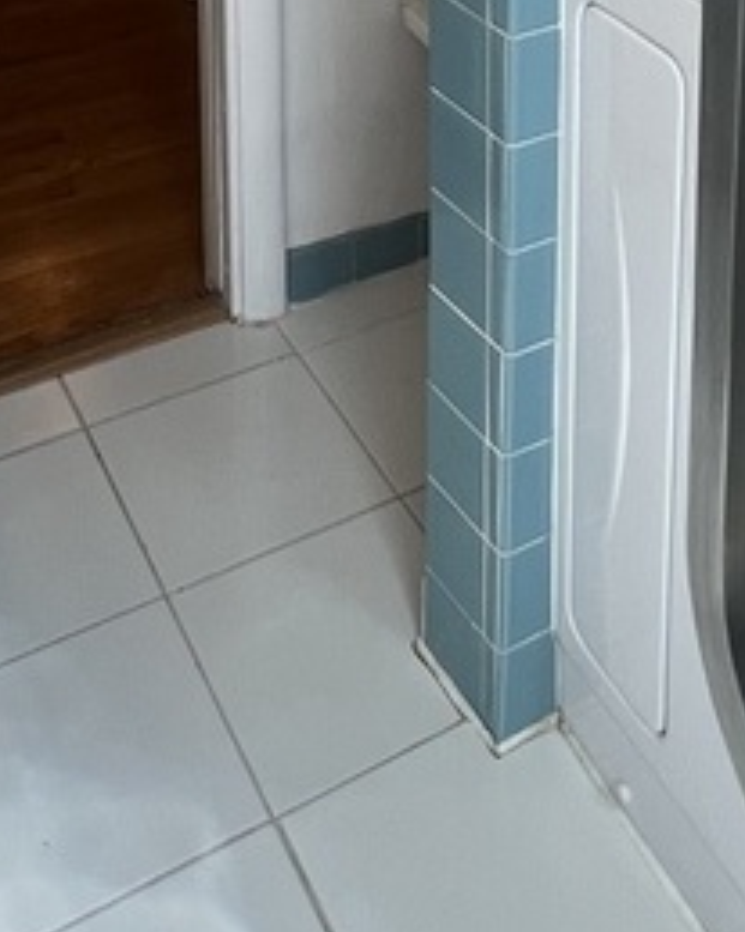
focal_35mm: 53
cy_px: -421
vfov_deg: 26.7
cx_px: 432
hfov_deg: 28.6
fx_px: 1462
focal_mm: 1.57
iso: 125
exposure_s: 1/120
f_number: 1.8
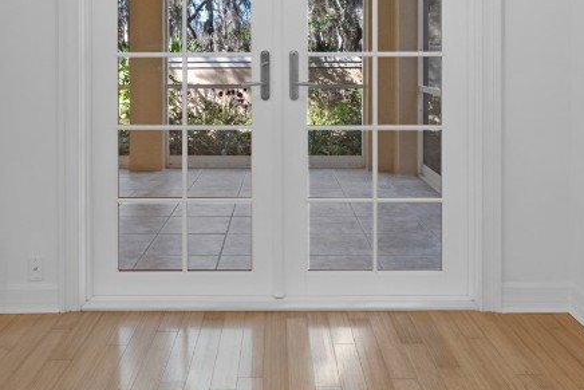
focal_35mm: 37
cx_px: 277
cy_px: 79
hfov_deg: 51.9
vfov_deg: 34.9
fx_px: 600
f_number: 9
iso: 250
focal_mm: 14
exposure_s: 1/1.25
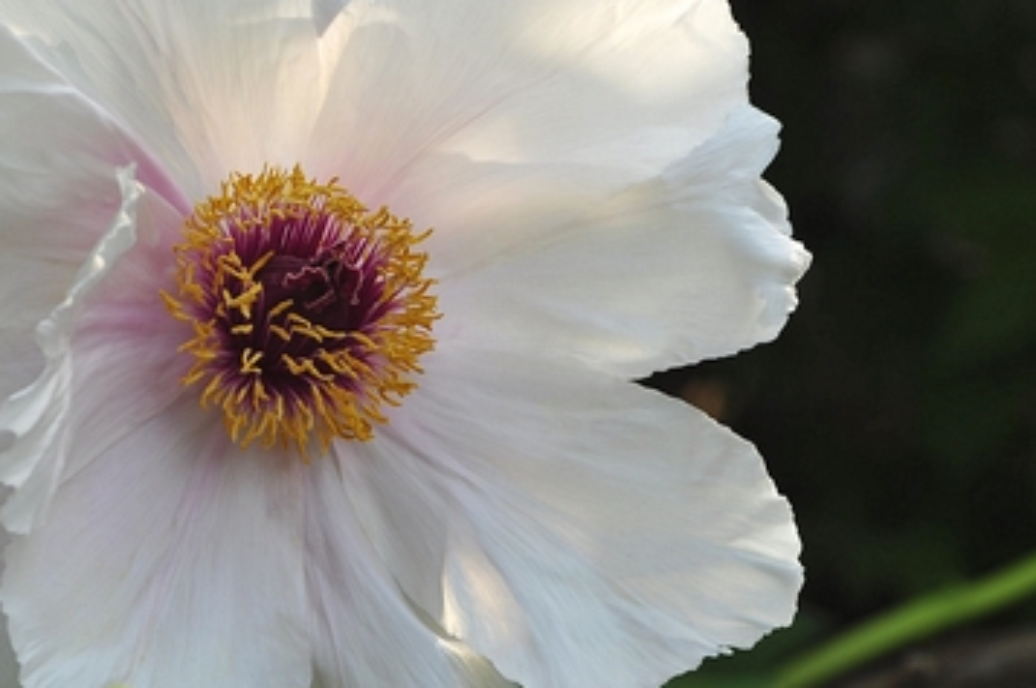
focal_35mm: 309
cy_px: 356
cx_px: 369
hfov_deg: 6.7
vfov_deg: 4.4
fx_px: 8880
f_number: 8
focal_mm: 105
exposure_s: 1/80
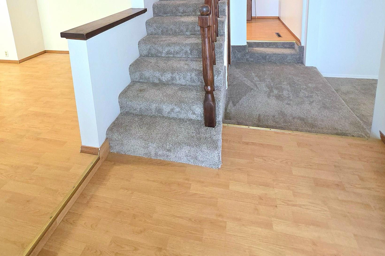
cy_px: 15
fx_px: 203
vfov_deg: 54.1
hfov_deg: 86.9
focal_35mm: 19
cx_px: 188
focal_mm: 2.2
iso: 250
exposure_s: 1/60.2
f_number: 1.9
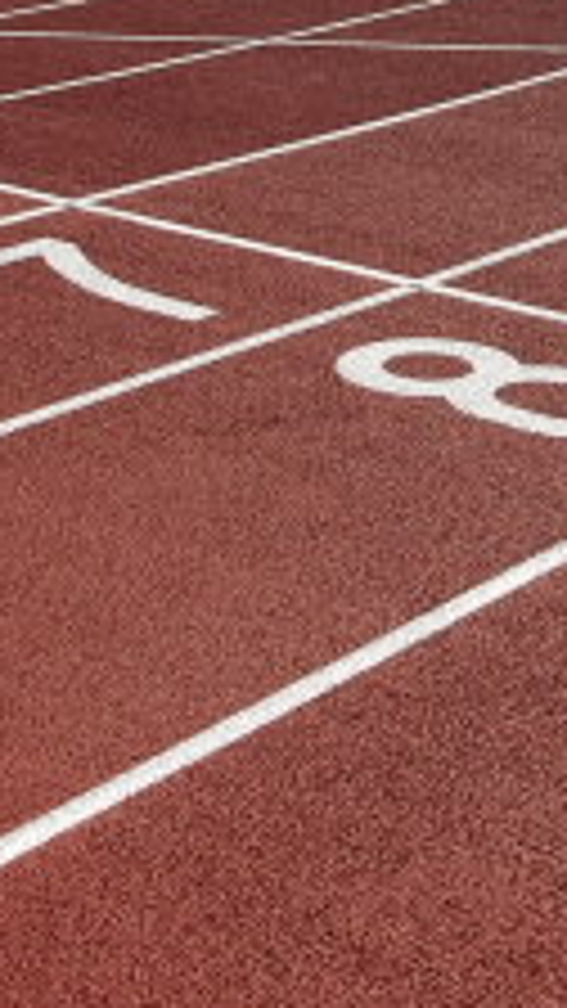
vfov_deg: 23.9
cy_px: -58
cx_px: 338
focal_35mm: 84
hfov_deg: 14.4
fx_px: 2245
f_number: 10.4
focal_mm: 4.9
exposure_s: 1/155
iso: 100
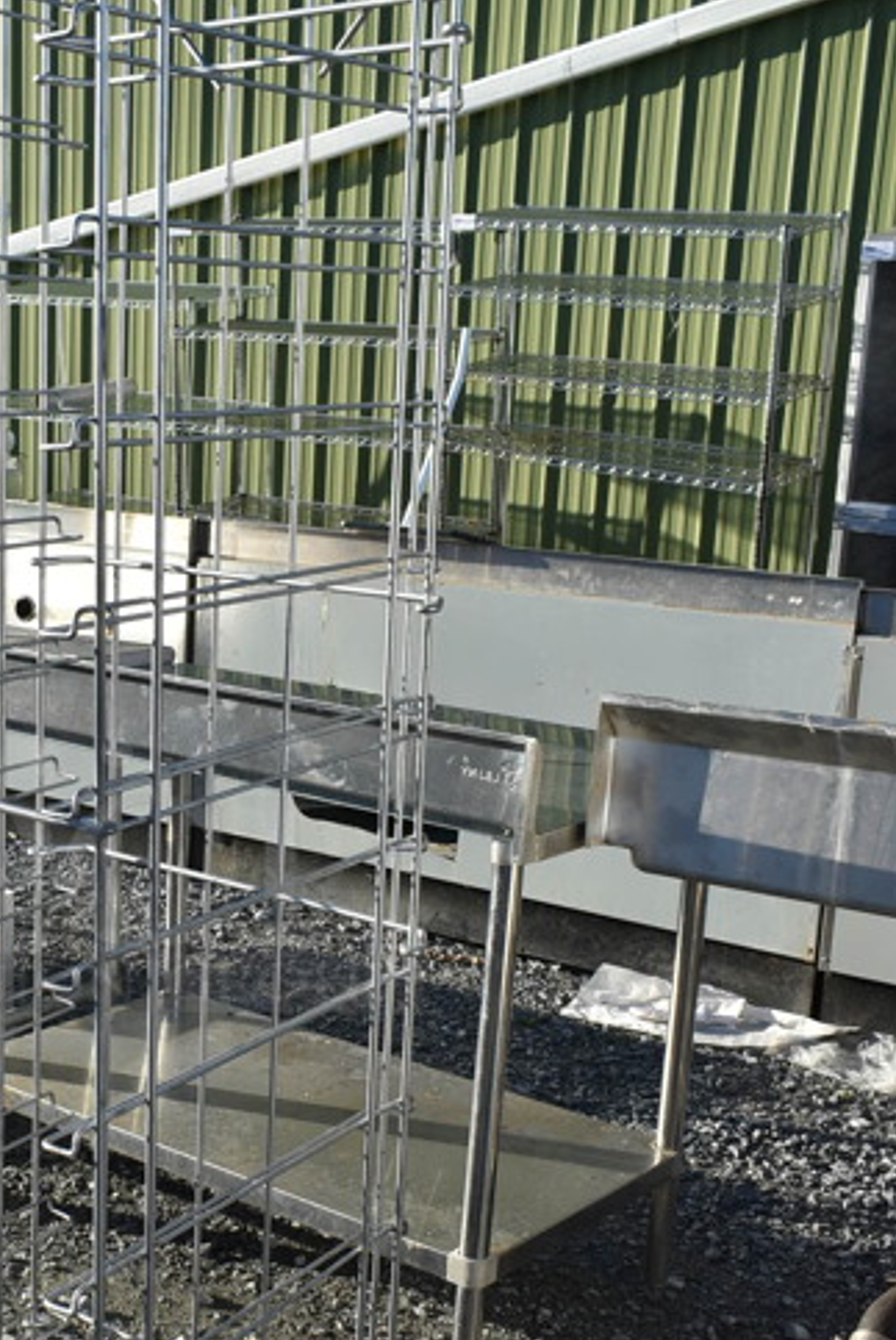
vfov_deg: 38.5
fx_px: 1900
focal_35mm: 51
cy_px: 867
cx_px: 117
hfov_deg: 25.8
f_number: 8
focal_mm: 18
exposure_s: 1/250
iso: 100
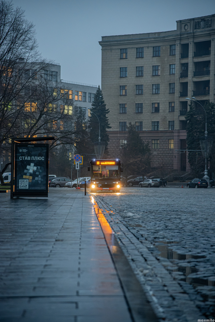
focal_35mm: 120
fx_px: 1074
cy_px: 161
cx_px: 108
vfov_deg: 17.1
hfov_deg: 11.4
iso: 4000
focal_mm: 120
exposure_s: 1/50
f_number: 4
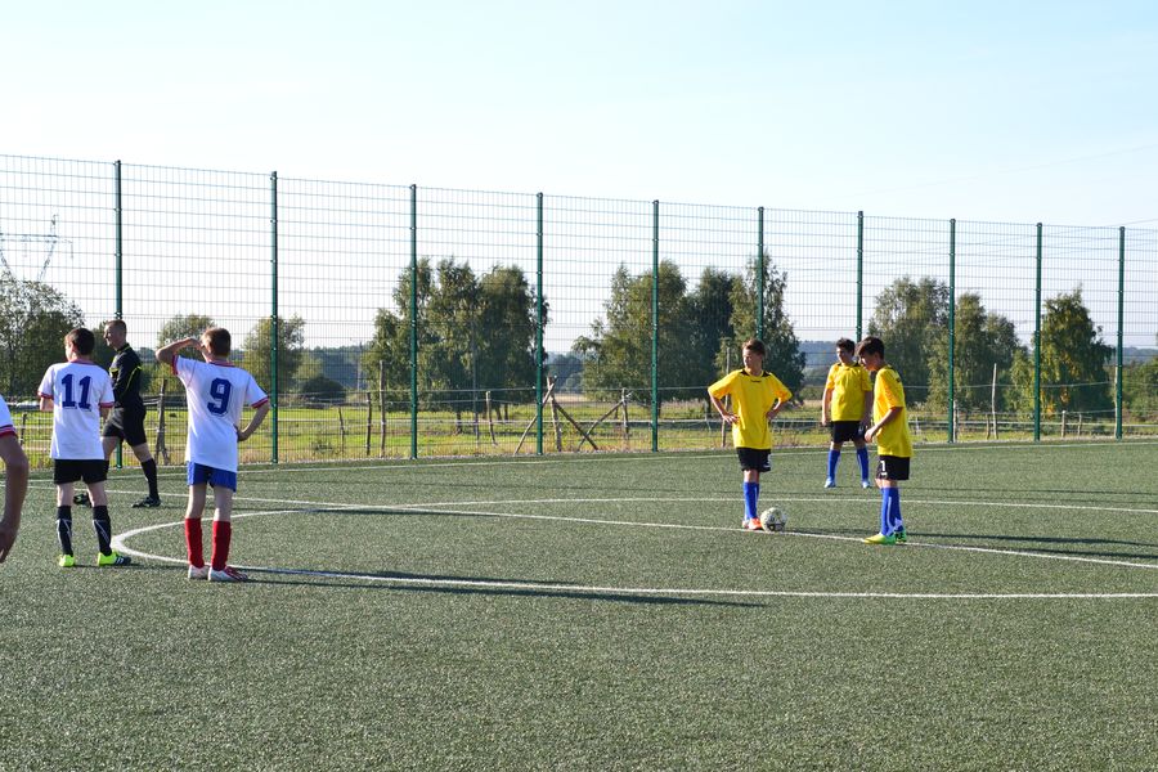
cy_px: 386
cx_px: 579
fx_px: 2412
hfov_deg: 27.0
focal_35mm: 75
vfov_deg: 18.2
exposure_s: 1/250
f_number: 10
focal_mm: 50
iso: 400
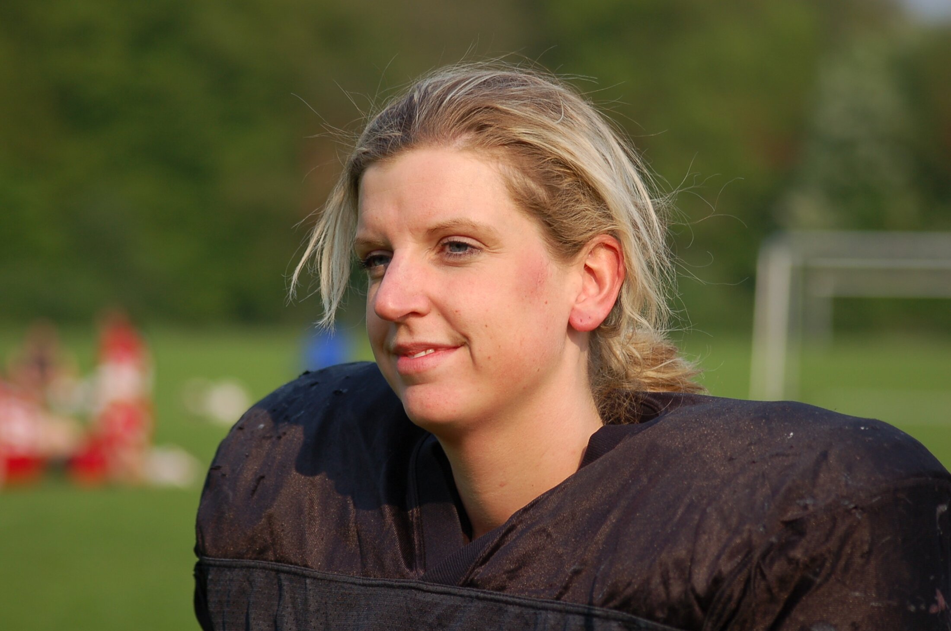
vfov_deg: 8.3
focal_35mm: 165
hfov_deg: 12.5
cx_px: 476
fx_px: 4351
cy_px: 316
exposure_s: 1/1000
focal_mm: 110
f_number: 4.5
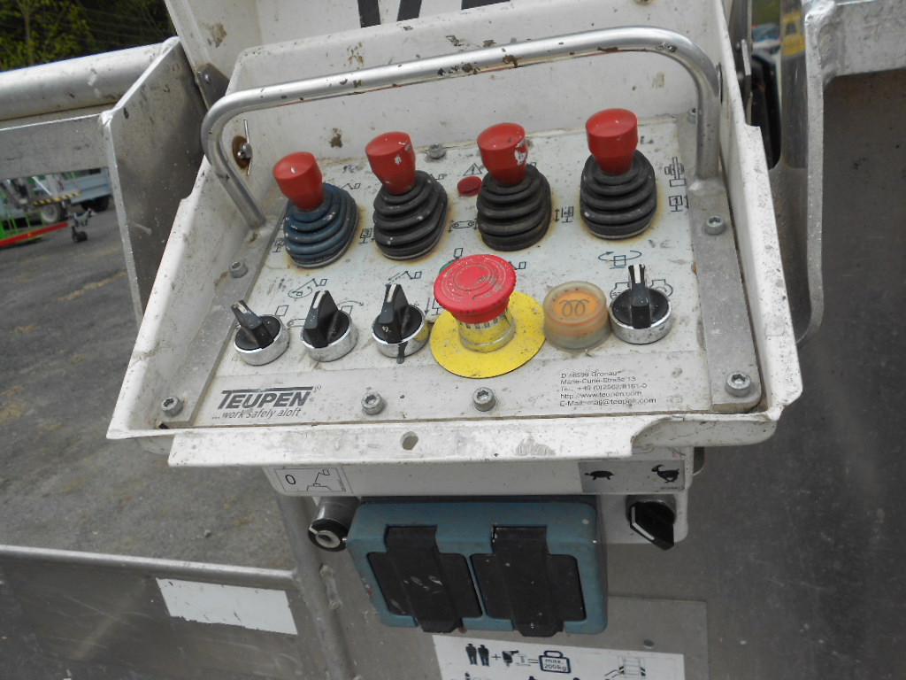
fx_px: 759
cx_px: 453
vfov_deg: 48.2
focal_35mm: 29
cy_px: 340
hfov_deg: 61.7
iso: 80
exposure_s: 1/400
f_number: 3.4
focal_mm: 5.1
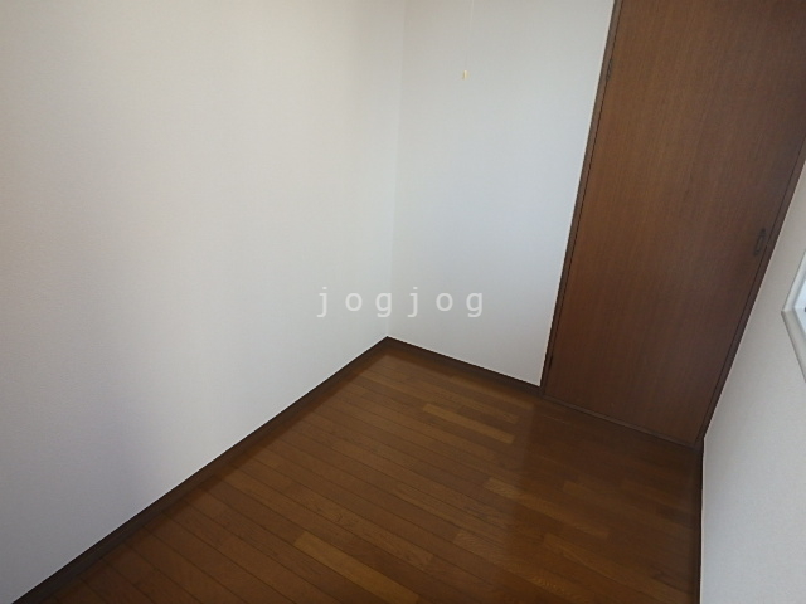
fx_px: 489
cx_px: 403
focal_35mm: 21
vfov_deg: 63.4
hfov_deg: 79.0
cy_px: 302
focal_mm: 3.7
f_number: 3.5
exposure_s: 1/50
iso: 200
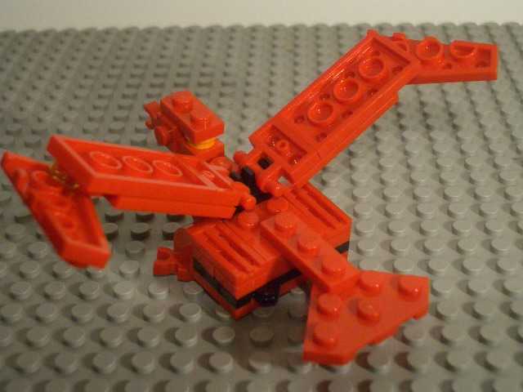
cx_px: 262
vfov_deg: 23.7
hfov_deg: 31.2
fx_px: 937
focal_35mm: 62
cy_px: 196
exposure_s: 1/80
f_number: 3.5
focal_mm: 10.2
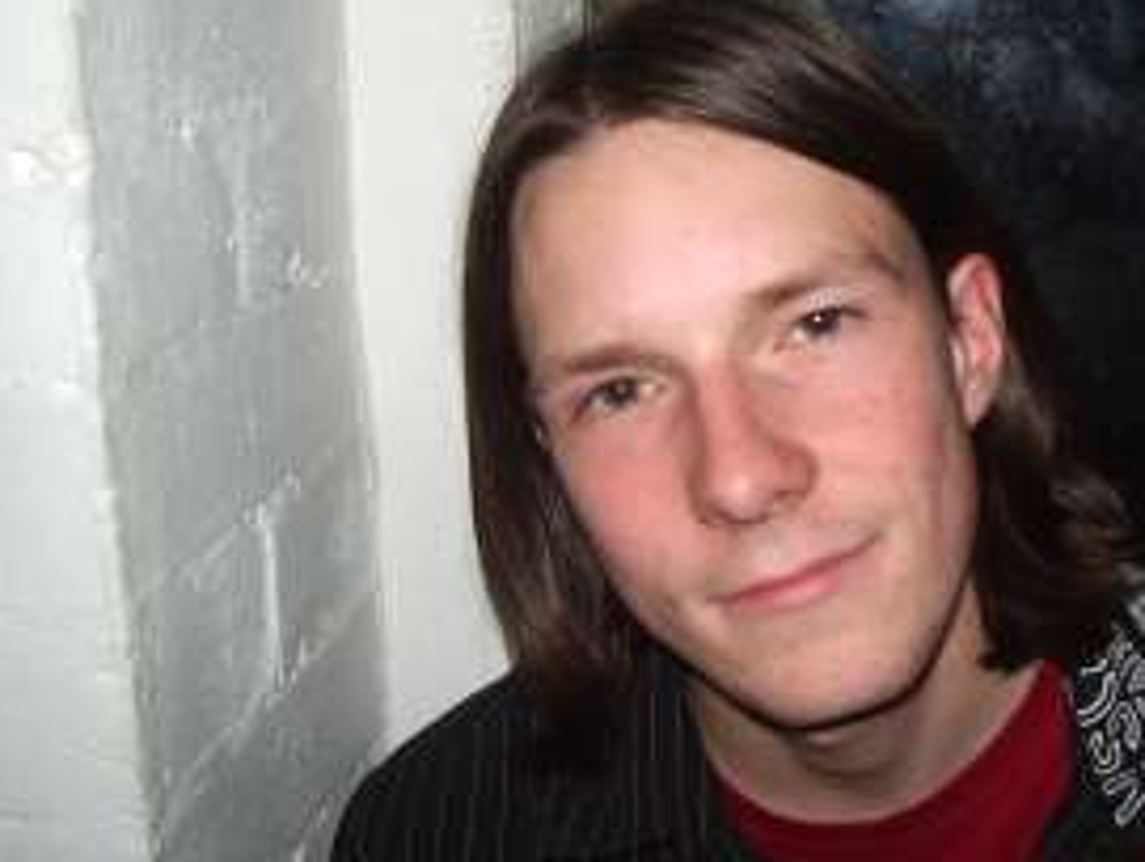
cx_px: 739
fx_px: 1855
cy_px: 346
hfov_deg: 34.1
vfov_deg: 26.1
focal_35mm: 56
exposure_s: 1/40
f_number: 2.6
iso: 50
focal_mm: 5.8
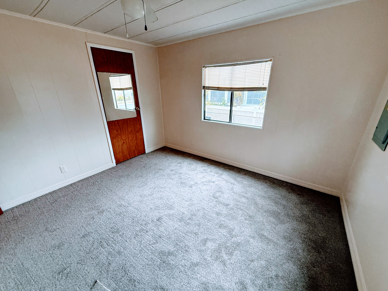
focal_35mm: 14
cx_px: 194
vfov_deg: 85.7
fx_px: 157
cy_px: 146
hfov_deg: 102.1
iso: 250
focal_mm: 2.22
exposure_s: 1/120
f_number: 2.2
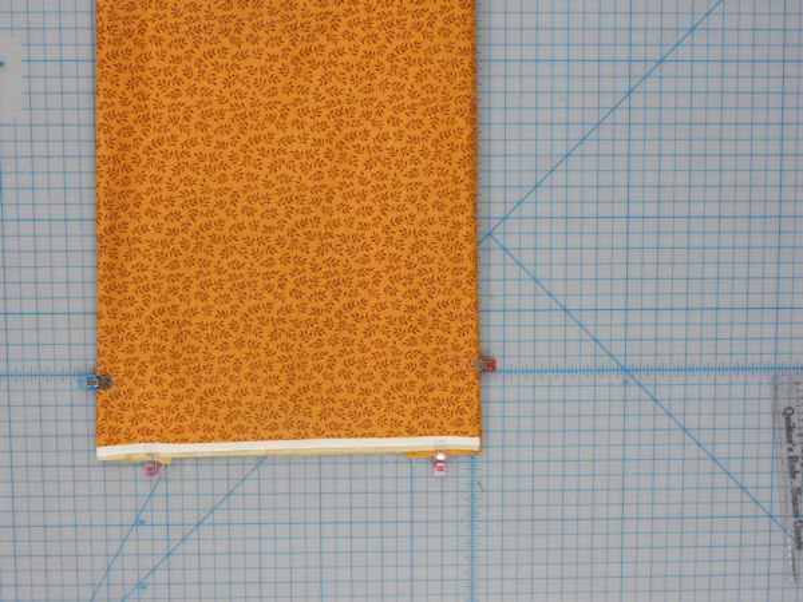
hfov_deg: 34.9
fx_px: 1276
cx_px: 402
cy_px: 301
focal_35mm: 55
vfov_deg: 26.6
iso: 125
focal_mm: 9.9
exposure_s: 1/40
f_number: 4
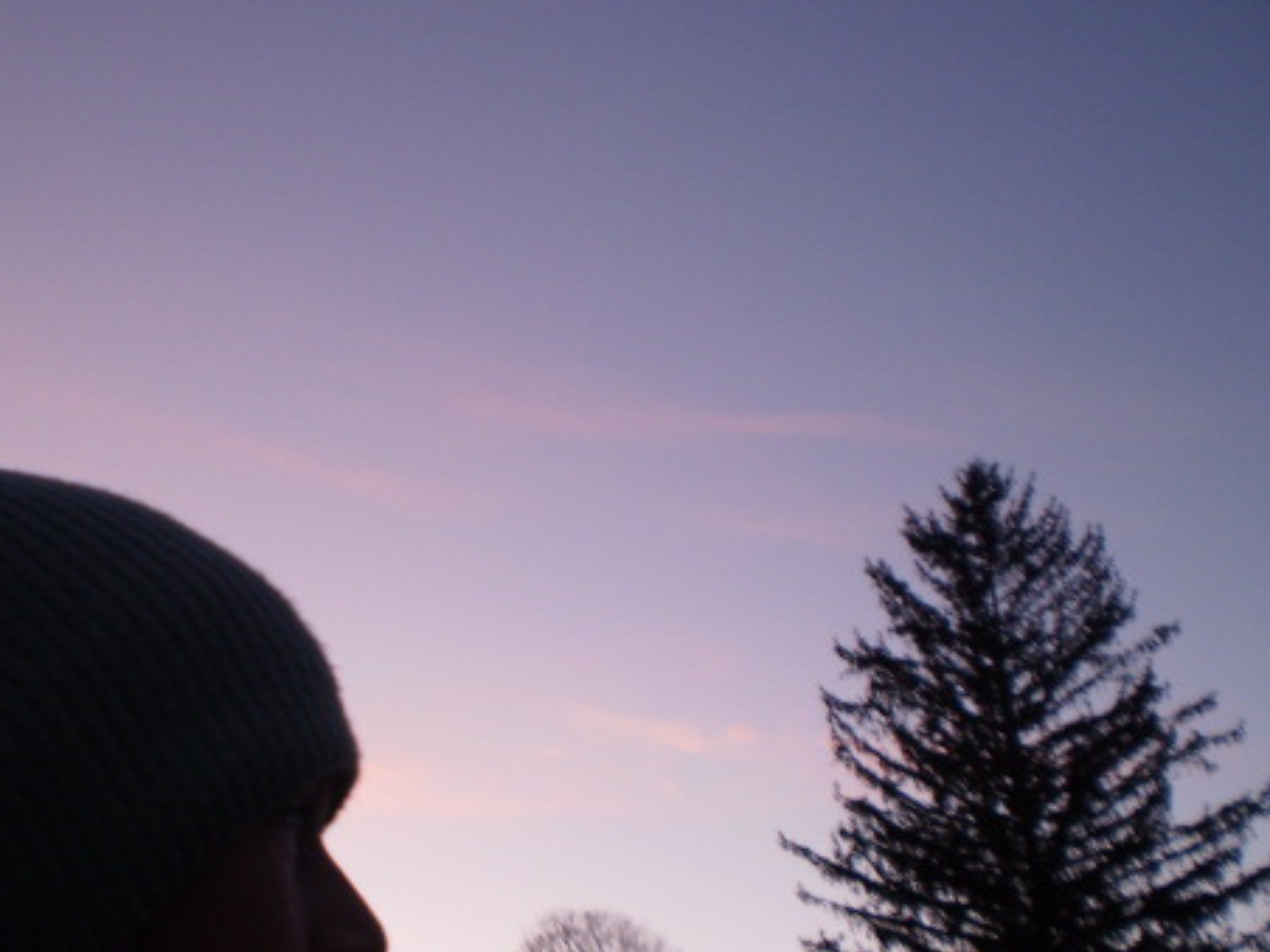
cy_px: 629
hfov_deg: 37.0
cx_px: 396
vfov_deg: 28.4
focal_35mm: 51
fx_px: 1871
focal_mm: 6.3
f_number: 3.1
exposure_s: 1/20
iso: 125
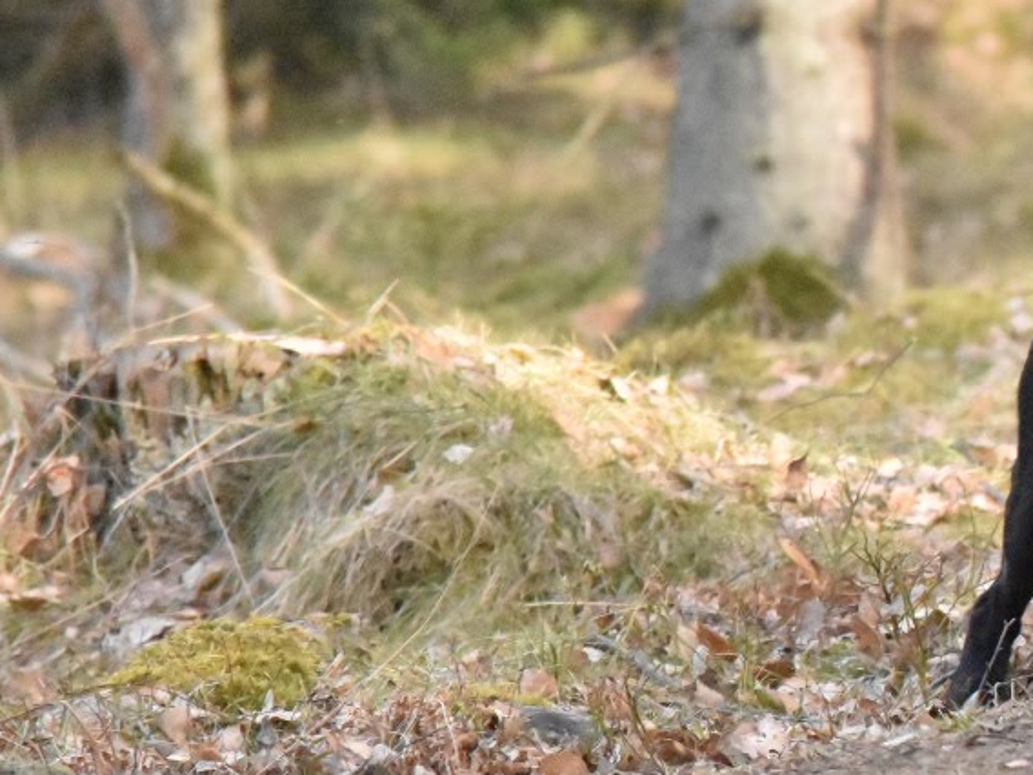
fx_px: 20859
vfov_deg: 2.1
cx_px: 1426
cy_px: 480
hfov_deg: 2.8
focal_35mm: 699
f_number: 5.6
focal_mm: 170
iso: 6400
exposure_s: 1/3200
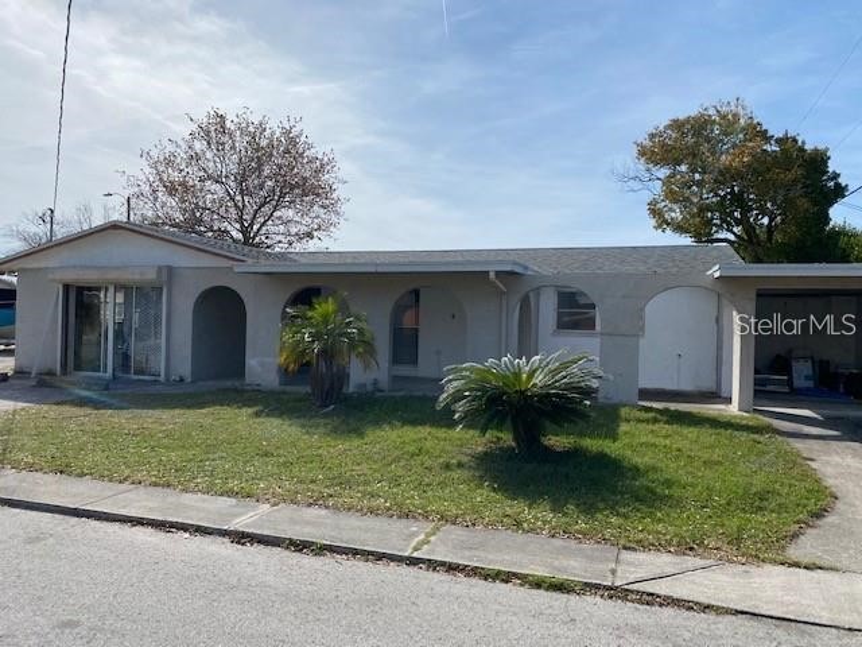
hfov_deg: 67.3
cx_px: 431
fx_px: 647
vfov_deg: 53.1
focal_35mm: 26
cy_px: 324
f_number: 1.8
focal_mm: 4.25
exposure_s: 1/5495
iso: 32
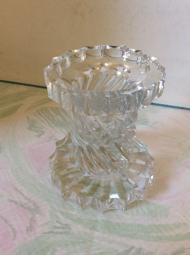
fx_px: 235
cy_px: 128
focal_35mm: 32
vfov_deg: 56.9
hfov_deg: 44.1
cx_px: 95
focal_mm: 3.3
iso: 64
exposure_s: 1/25
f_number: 2.4
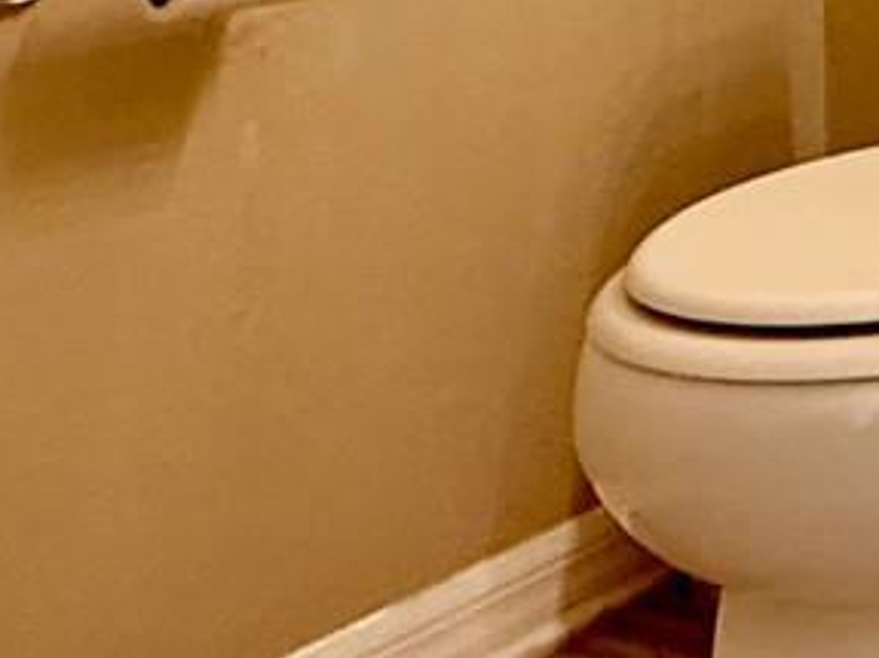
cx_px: 1338
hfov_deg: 21.0
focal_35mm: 78
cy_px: -297
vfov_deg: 17.2
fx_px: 1980
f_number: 2.2
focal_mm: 2.22
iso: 640
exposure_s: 1/60
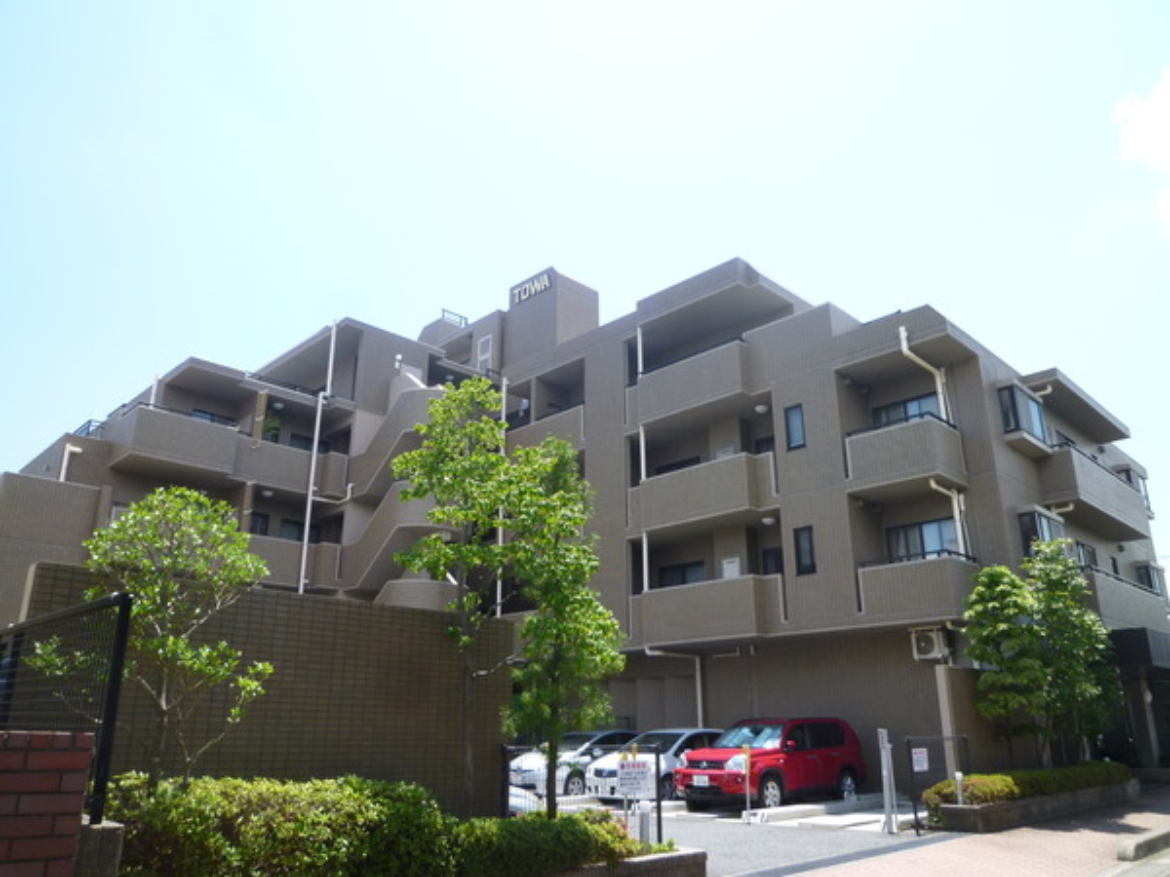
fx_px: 845
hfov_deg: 69.4
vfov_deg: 54.9
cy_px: 438
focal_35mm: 25
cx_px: 585
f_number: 4
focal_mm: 4.5
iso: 100
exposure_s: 1/320
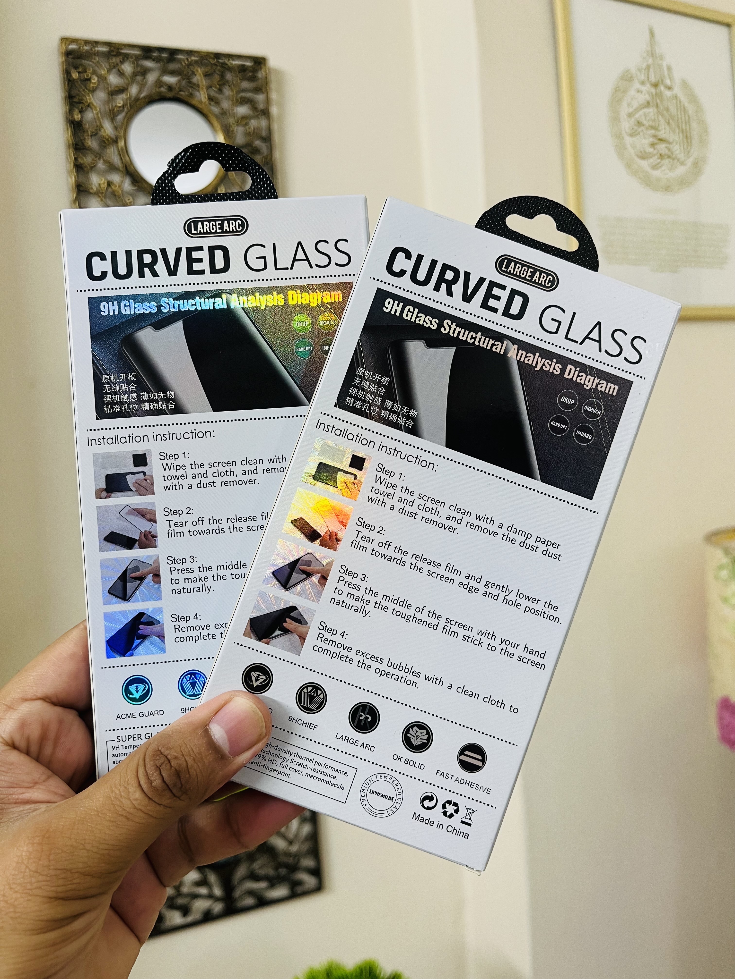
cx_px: 368
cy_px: 490
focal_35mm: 26
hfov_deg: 53.1
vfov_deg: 67.3
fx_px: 736
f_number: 1.6
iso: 64
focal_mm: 5.1
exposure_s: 1/50
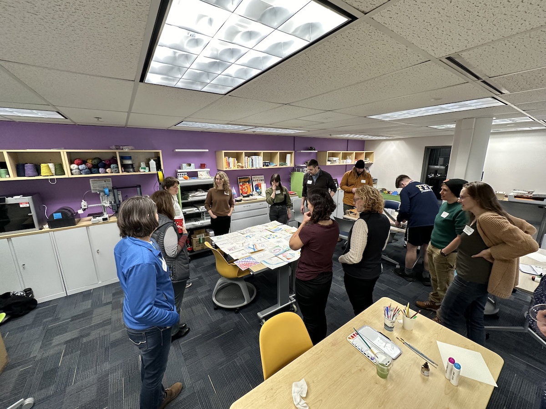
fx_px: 221
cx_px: 273
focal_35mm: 14
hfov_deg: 102.1
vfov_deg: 85.7
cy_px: 204
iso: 250
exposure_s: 1/120
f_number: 2.2
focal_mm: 2.22
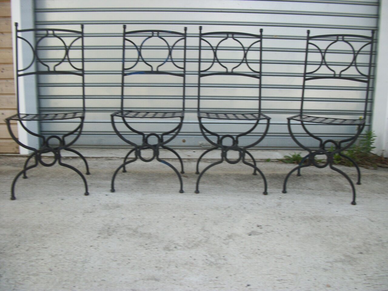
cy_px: 146
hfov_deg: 56.8
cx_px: 194
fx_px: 359
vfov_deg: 44.2
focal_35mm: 32
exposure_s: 1/60
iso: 80
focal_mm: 5.7
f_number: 8.8
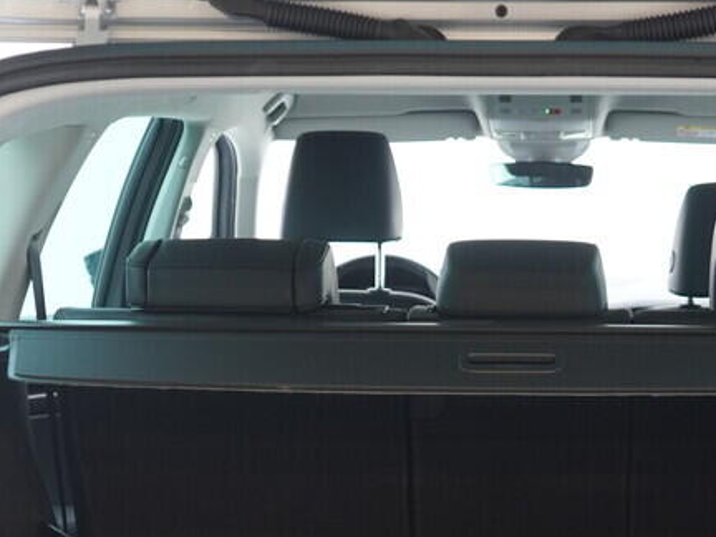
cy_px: 563
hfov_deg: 23.7
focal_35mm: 82
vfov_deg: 17.5
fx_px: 1696
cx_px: 476
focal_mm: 24
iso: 400
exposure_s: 1/40
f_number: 2.8
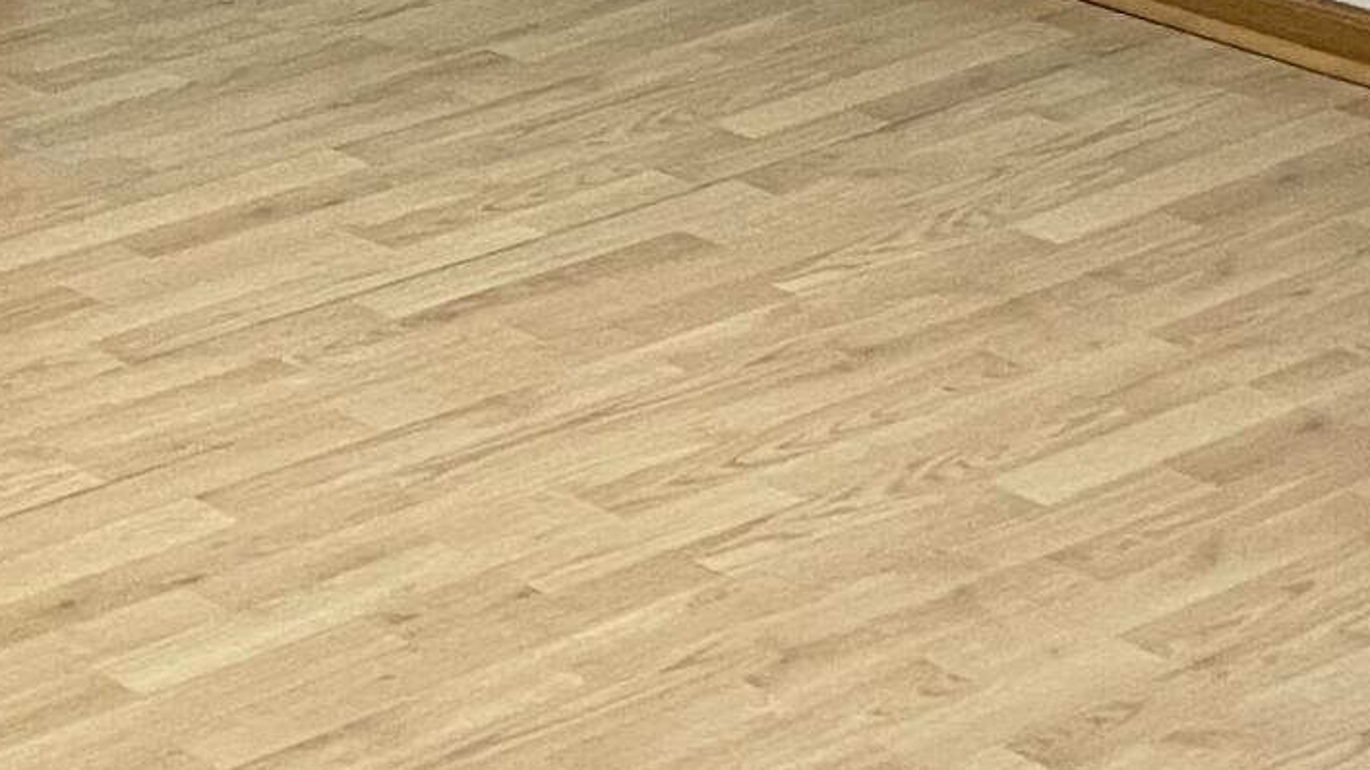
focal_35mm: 120
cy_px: -774
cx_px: 401
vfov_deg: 9.4
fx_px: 4359
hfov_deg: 17.8
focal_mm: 4.2
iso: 250
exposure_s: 1/60
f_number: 1.6
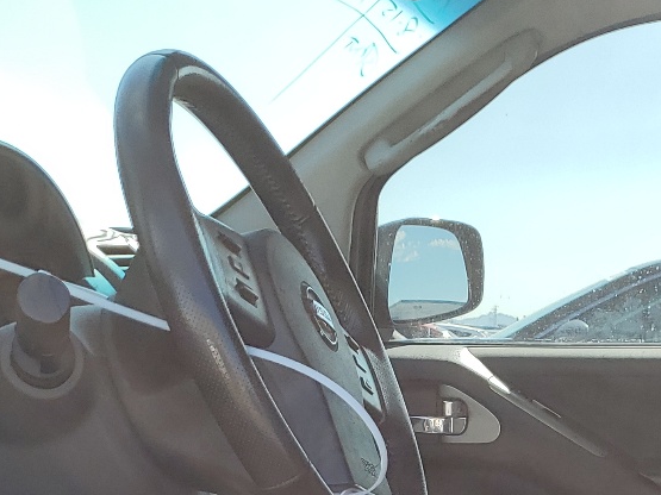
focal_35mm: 75
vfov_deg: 18.1
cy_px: 676
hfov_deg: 25.5
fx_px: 1432
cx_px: 538
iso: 50
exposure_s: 1/909
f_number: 1.5
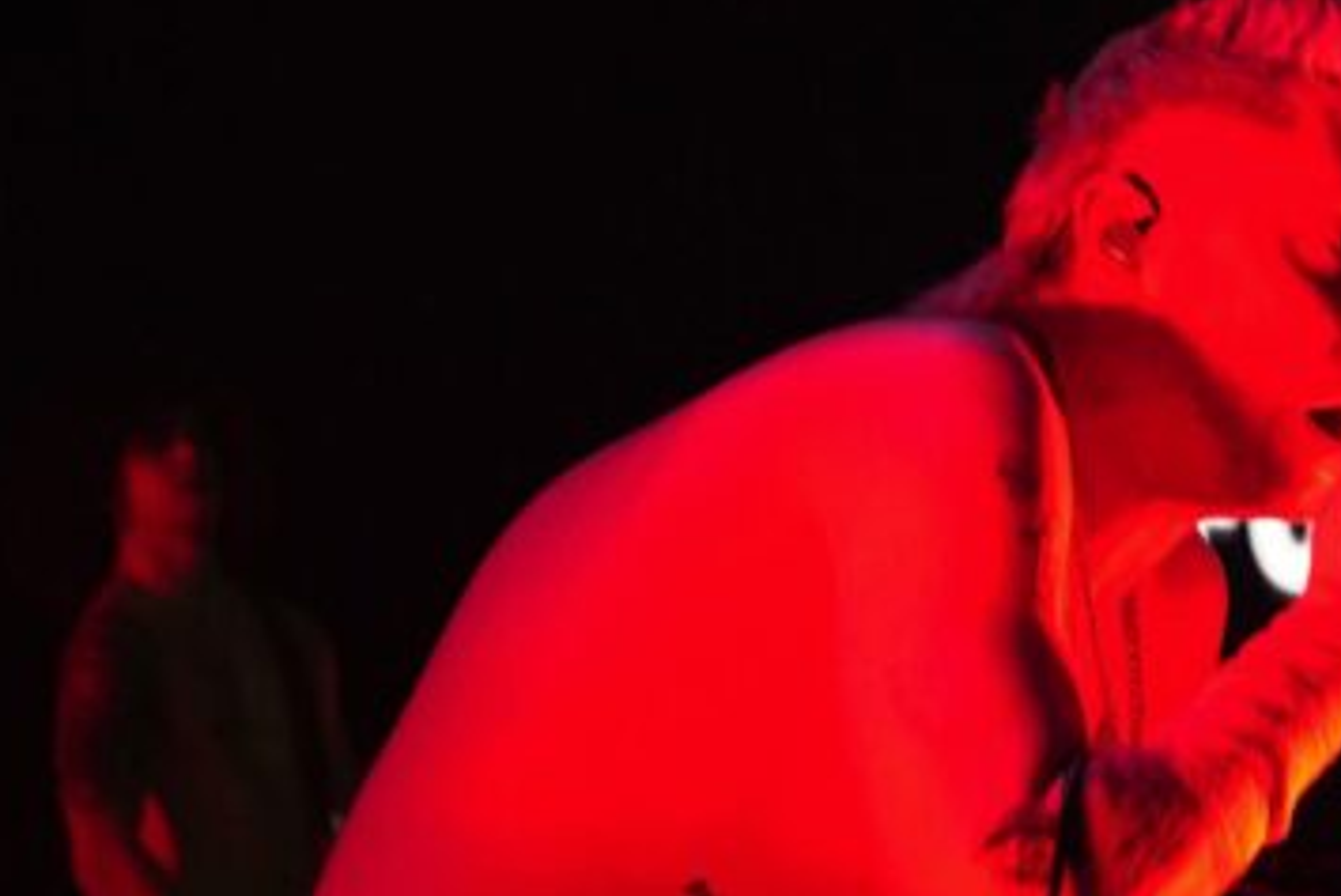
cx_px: 1039
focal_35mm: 175
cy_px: 476
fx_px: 6521
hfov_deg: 11.7
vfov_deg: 7.9
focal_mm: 54
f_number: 4.5
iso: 2000
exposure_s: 1/160
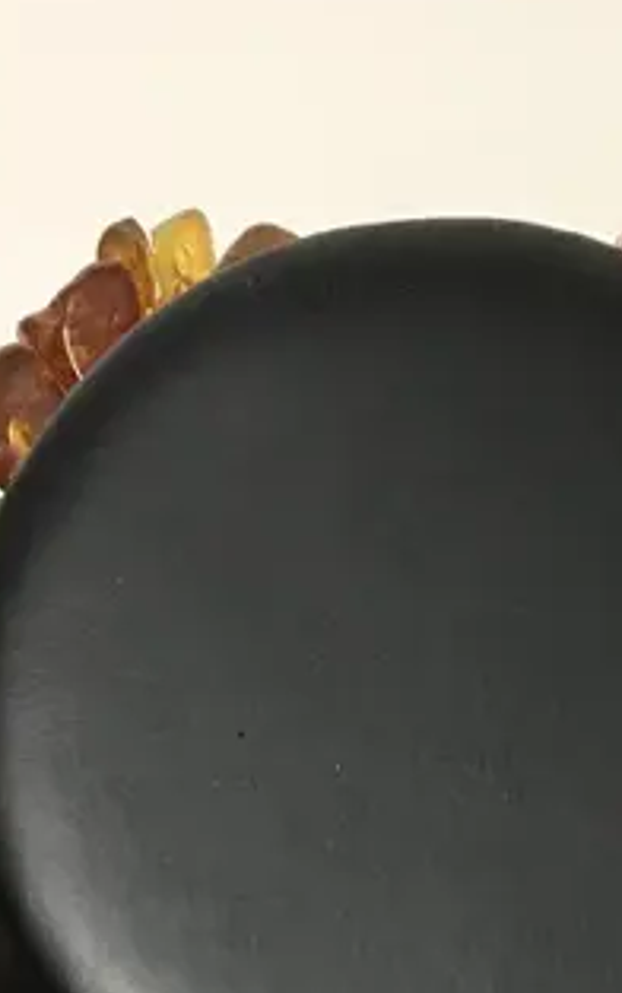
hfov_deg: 13.5
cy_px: 1475
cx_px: 425
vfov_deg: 18.9
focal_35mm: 97
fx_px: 2627
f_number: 1.8
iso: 50
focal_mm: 3.99
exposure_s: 1/17
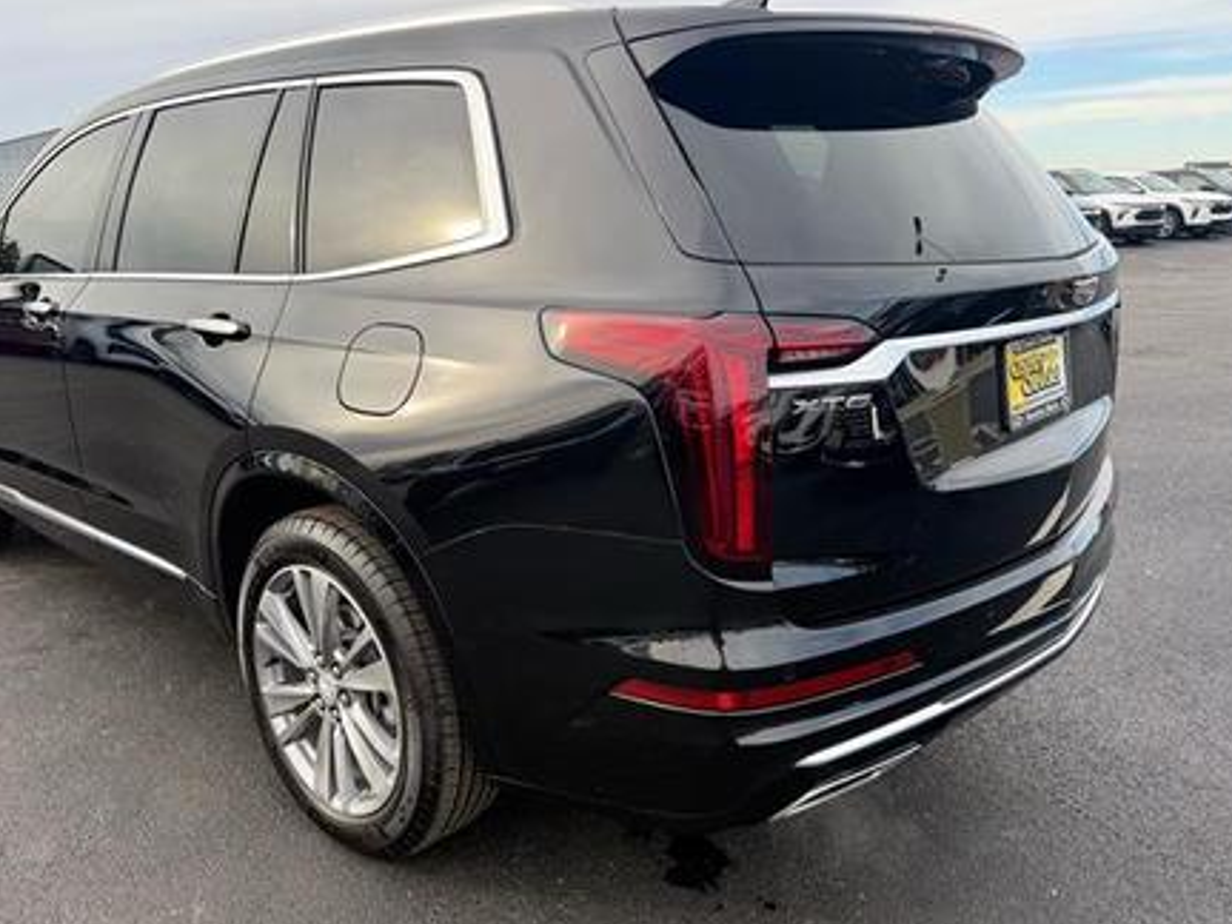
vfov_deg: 49.7
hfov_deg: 63.2
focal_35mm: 28
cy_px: 482
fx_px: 997
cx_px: 533
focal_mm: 6.76
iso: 100
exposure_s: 1/1046
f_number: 1.78
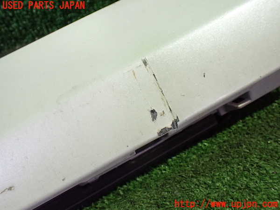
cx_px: 140
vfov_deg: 46.8
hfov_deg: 60.0
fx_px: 243
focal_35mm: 30
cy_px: 105
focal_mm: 5.4
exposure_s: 1/60
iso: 800
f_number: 2.3
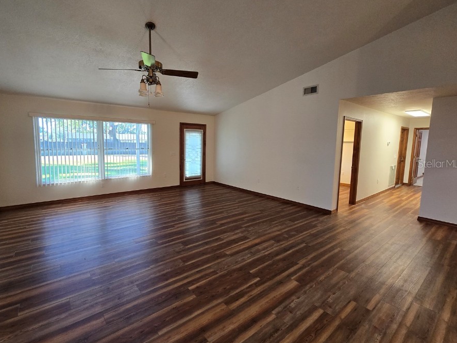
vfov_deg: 81.7
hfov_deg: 97.7
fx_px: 198
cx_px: 202
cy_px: 163
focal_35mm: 15
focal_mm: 2.2
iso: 200
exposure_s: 1/60
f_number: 2.2
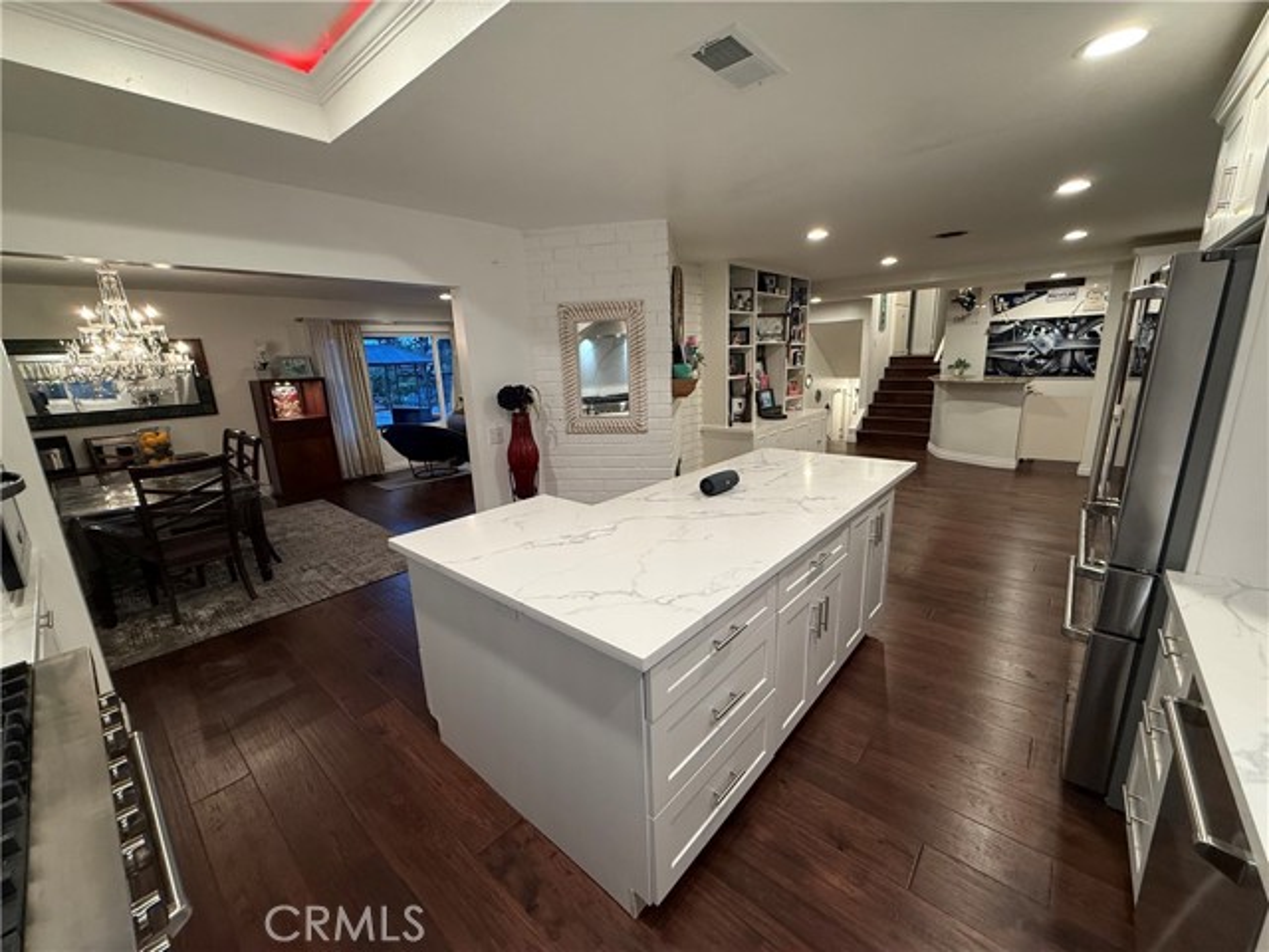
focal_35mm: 14
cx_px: 634
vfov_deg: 85.7
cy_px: 476
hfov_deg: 102.1
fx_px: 513
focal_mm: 2.22
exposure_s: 1/60
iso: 200
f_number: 2.2
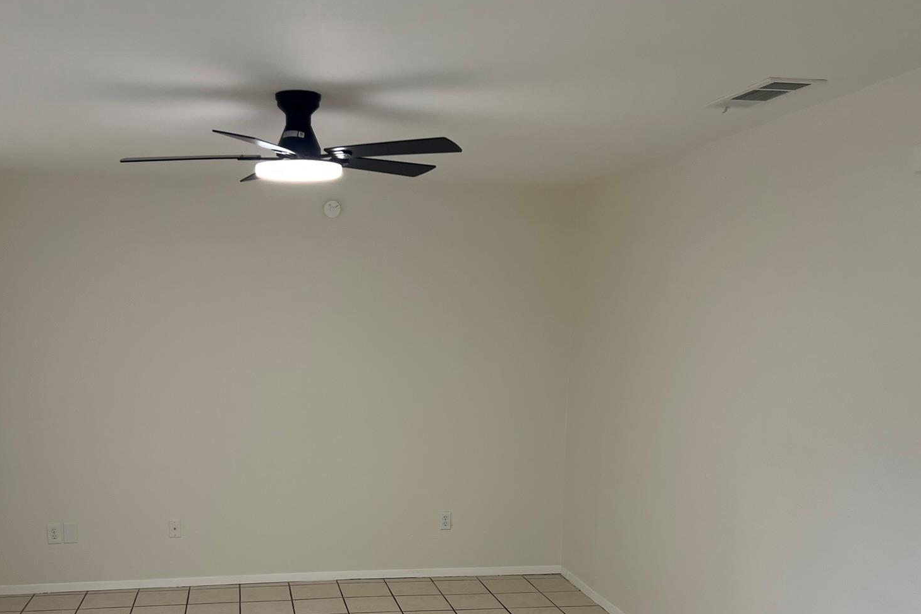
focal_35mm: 38
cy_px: 459
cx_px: 372
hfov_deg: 50.4
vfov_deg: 34.4
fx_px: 972
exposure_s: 1/123
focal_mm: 5.7
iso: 64
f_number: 1.5
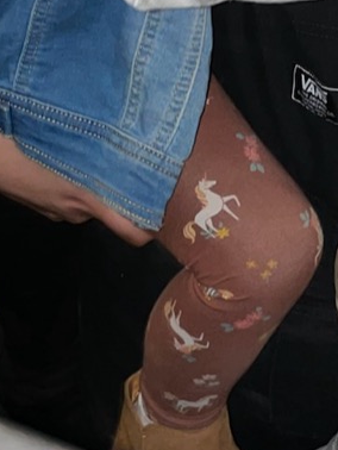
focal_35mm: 110
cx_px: 395
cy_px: -66
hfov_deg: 13.2
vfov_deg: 17.2
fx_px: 1430
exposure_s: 1/4
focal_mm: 4.2
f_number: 1.6
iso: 40
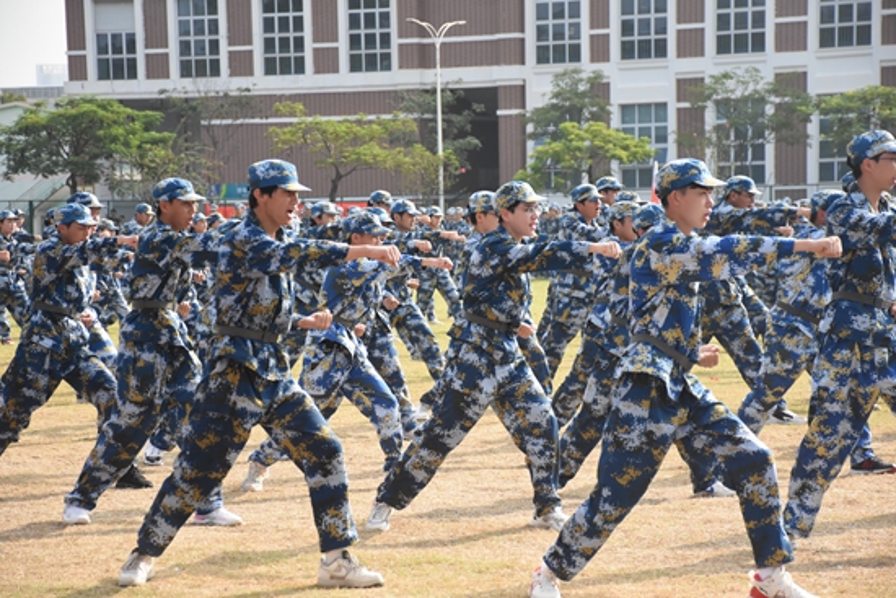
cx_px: 448
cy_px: 299
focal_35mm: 128
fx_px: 3174
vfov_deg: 10.8
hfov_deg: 16.1
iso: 1800
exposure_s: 1/4000
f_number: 5.3
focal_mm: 85
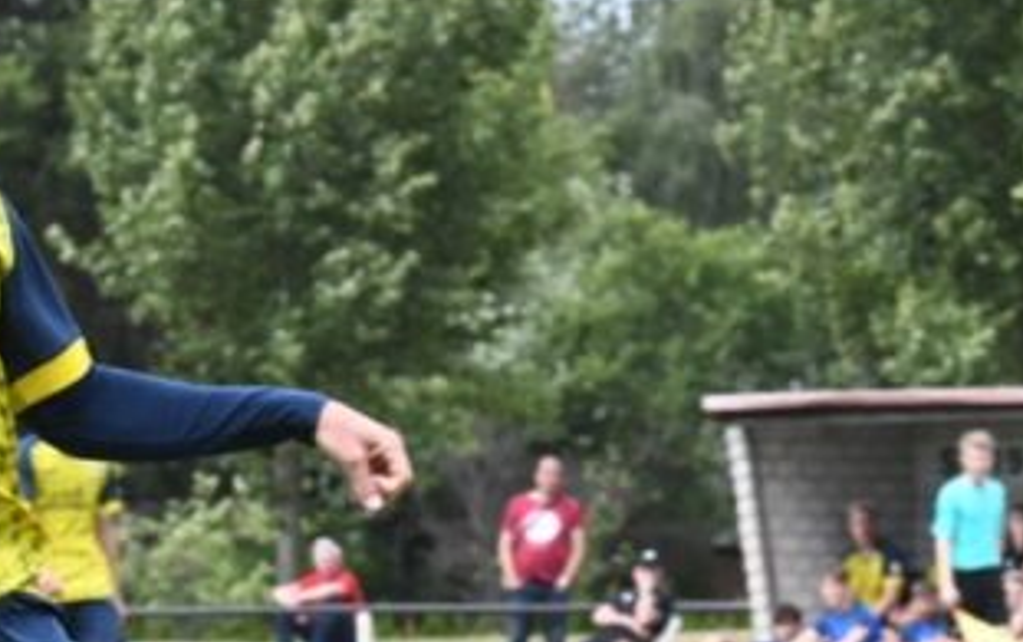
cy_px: 662
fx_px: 15432
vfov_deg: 2.4
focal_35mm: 553
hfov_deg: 3.8
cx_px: 579
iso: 5000
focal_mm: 165
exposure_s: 1/1600
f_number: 13
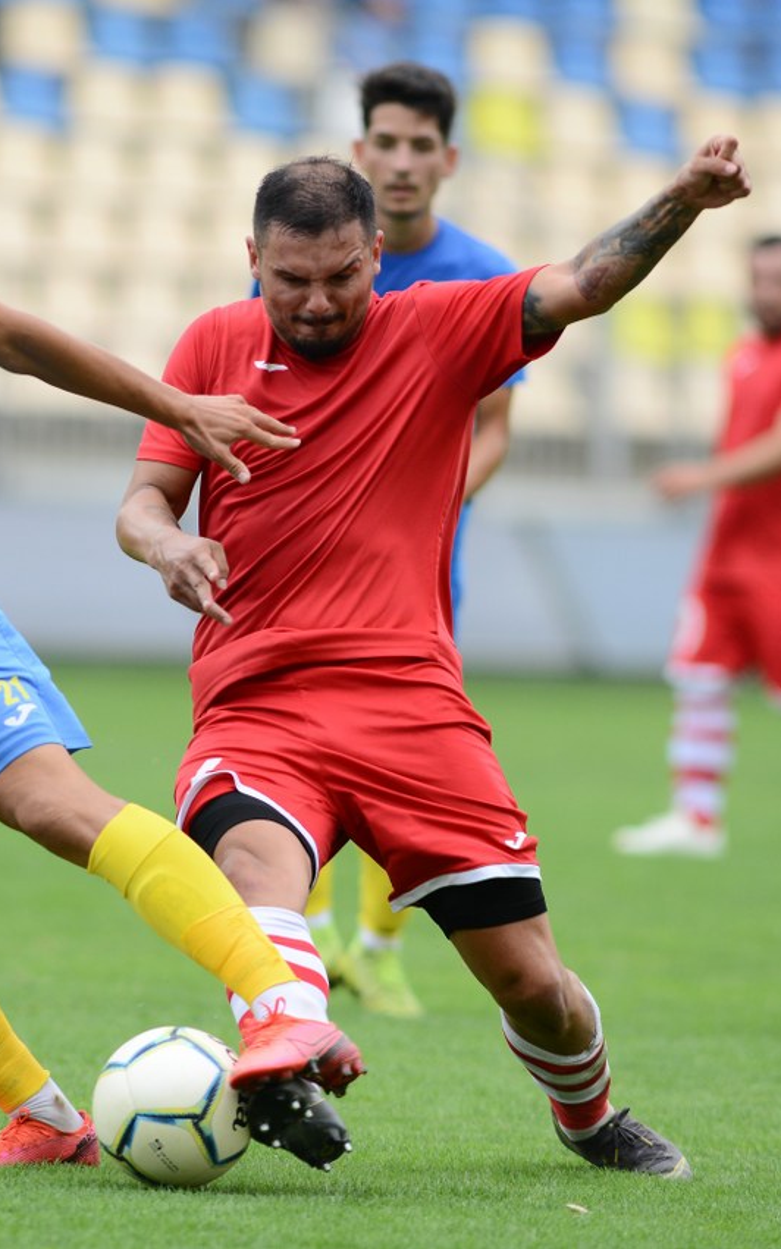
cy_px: 624
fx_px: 15663
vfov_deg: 4.6
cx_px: 204
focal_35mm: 460
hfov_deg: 2.9
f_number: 3.2
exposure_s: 1/1600
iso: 640
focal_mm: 300
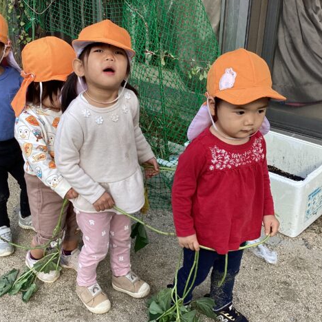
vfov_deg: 37.5
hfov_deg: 37.4
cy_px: 171
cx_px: 129
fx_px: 474
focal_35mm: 45
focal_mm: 3.3
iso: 25
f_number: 2.4
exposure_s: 1/285
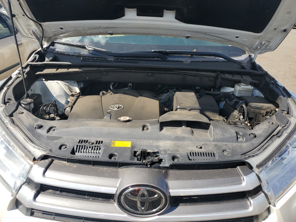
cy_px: 111
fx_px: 222
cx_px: 148
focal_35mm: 26
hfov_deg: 67.3
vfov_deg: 53.1
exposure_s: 1/2000
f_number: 1.5
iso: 50
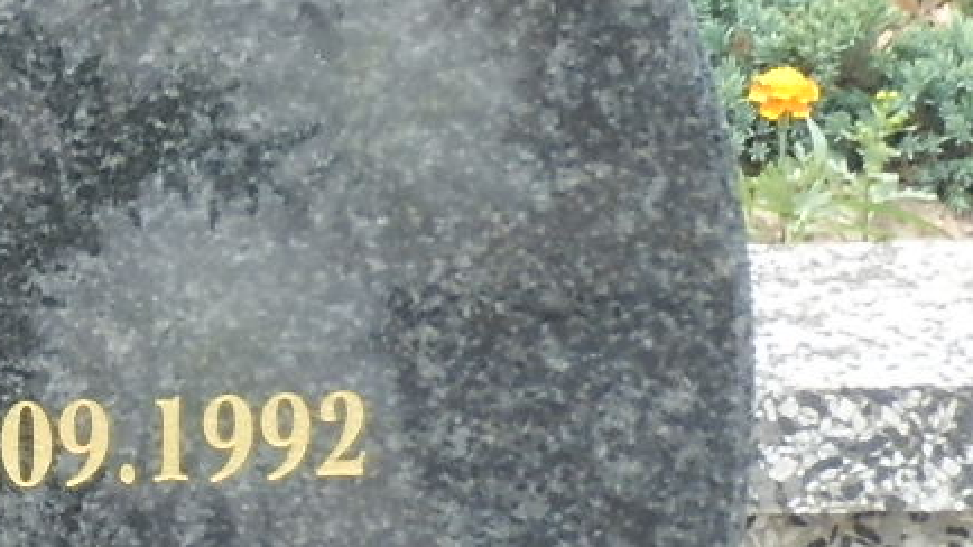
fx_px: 9209
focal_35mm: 357
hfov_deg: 6.0
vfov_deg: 3.4
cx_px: -352
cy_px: 551
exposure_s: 1/60
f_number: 5.5
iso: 320
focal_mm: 19.6
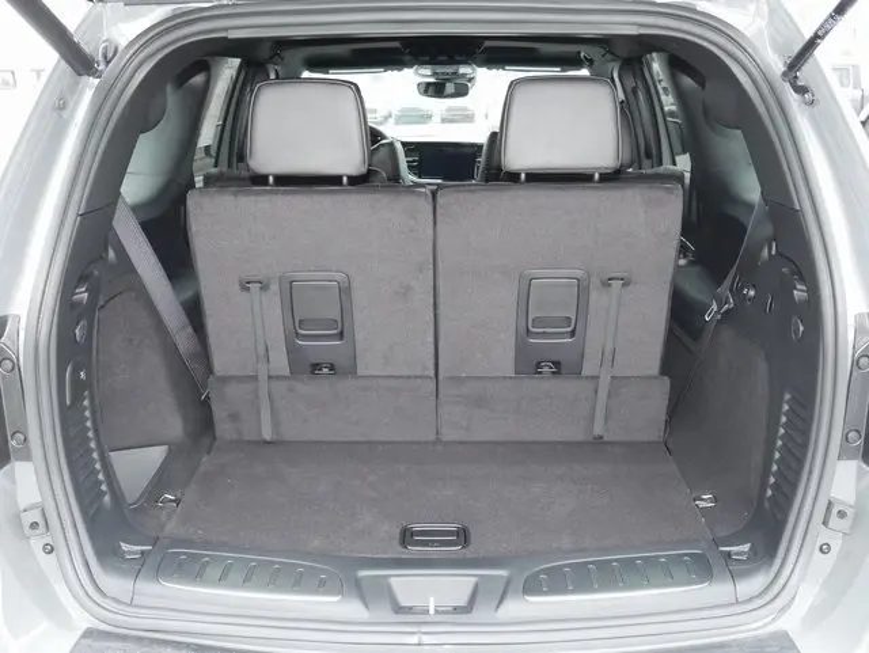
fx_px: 1005
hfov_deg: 46.8
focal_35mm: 40
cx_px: 434
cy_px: 326
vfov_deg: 36.0
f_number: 5
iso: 1600
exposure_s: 1/60
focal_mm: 20
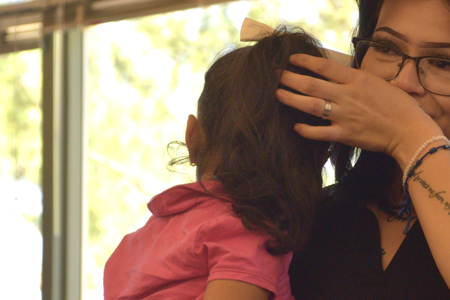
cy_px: 99
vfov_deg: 6.6
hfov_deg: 9.8
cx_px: 312
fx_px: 2613
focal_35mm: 209
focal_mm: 70
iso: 560
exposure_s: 1/250
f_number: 5.3
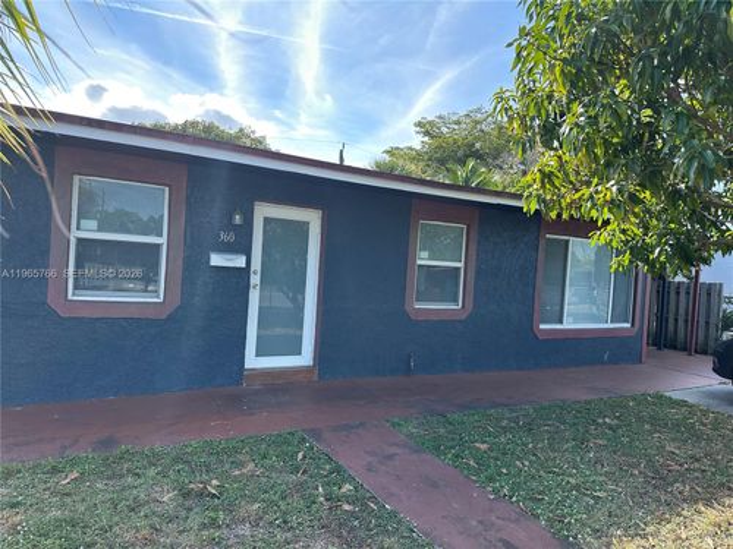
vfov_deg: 56.8
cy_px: 274
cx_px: 366
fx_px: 508
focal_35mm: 24
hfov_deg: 71.6
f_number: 1.78
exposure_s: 1/1131
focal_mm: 6.86
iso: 80
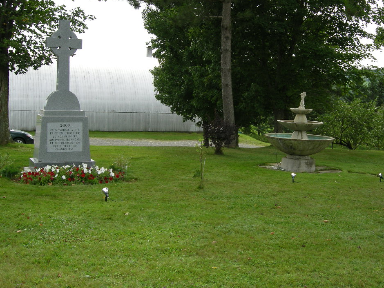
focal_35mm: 49
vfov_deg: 29.7
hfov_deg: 38.6
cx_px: 249
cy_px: 129
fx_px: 544
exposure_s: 1/156
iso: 64
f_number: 4.8
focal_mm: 7.5
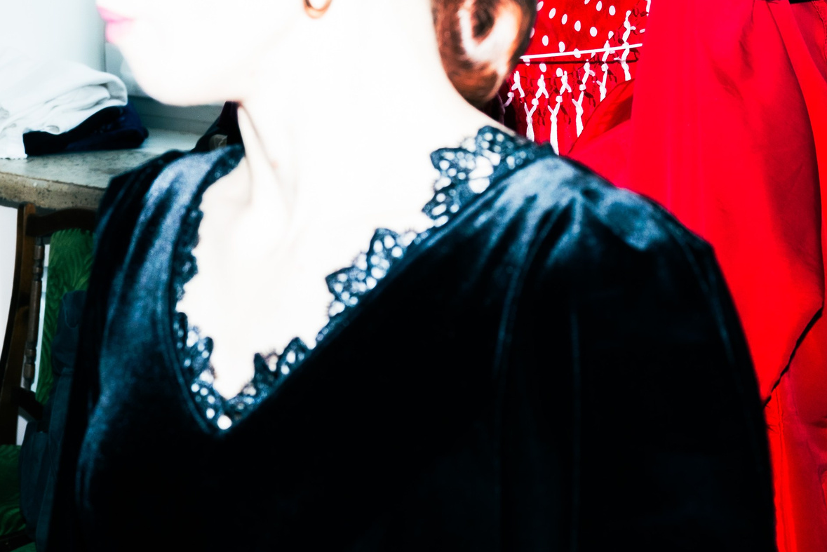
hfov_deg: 22.0
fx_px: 2045
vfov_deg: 15.0
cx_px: -7
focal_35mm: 89
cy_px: -32
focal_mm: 41
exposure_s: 1/100
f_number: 6.3
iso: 400
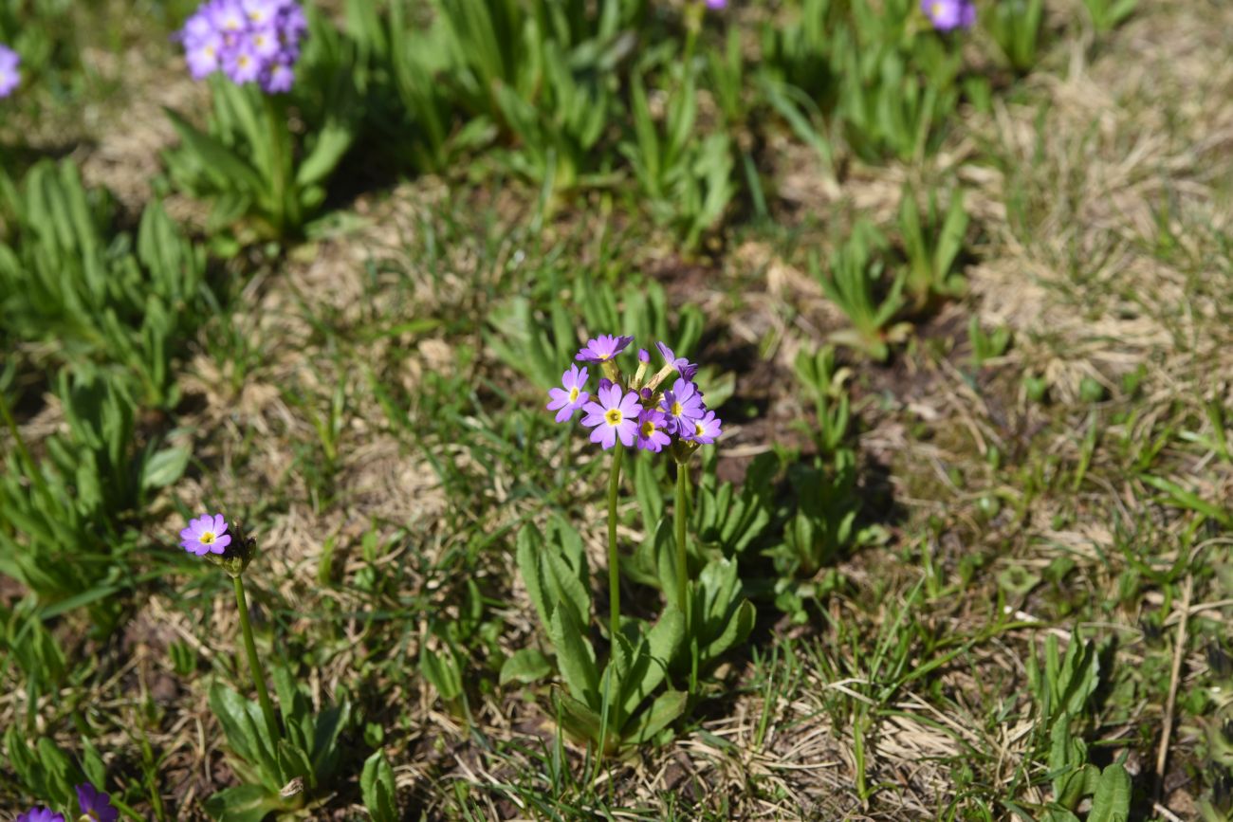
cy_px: 411
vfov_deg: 18.9
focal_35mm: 72
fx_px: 2466
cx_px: 616
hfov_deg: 28.1
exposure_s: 1/500
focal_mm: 72
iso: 160
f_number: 8
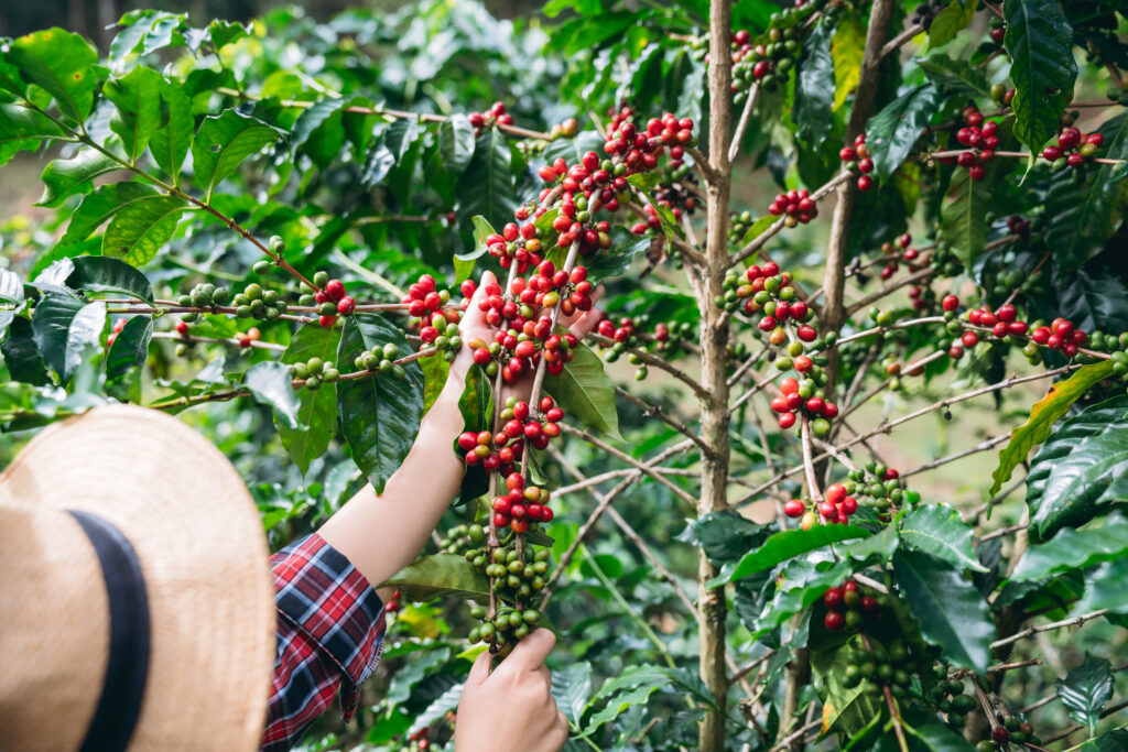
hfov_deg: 41.1
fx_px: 1504
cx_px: 564
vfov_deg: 28.1
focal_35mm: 48
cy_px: 376
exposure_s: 1/320
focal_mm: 48
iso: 200
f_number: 3.5
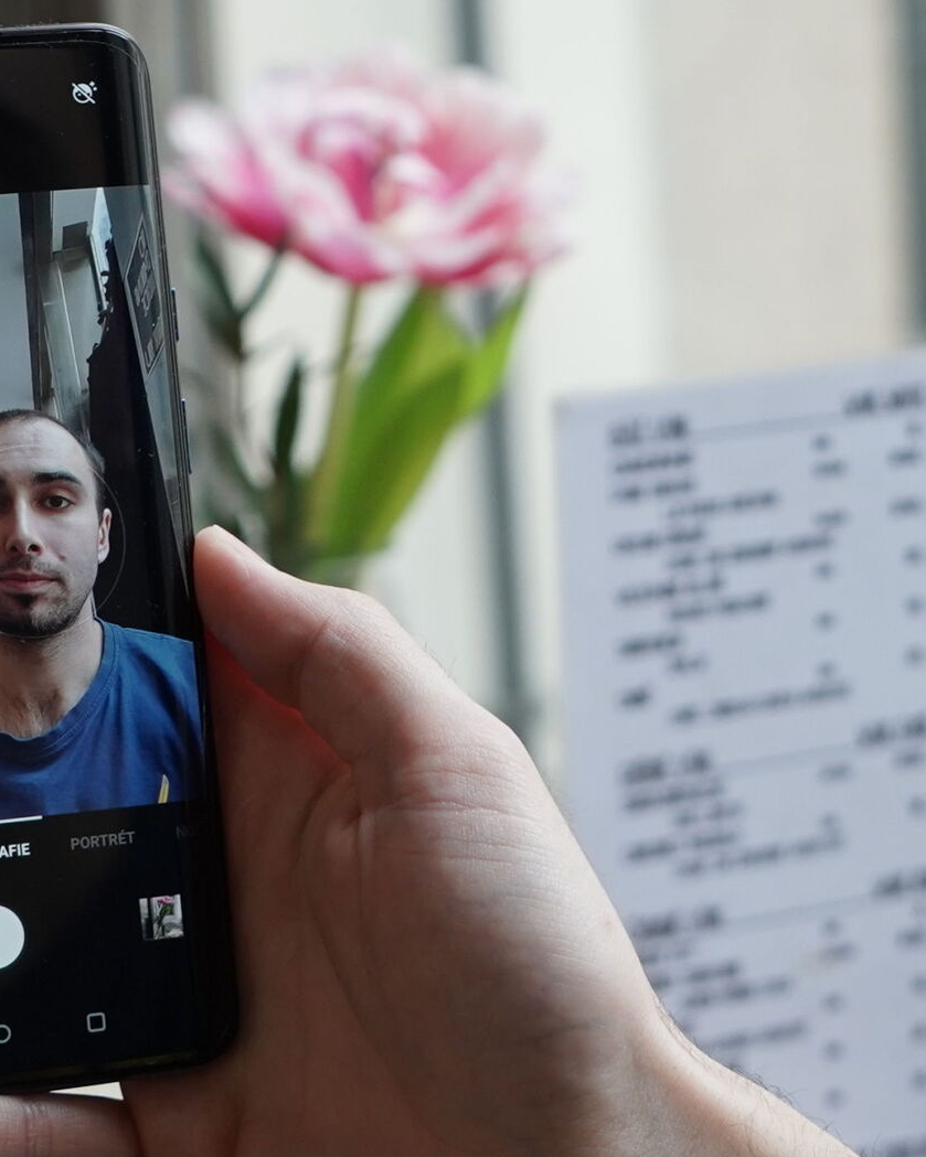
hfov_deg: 21.9
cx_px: -13
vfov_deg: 28.3
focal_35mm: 67
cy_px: 579
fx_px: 2296
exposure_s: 1/200
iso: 800
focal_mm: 39
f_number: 4
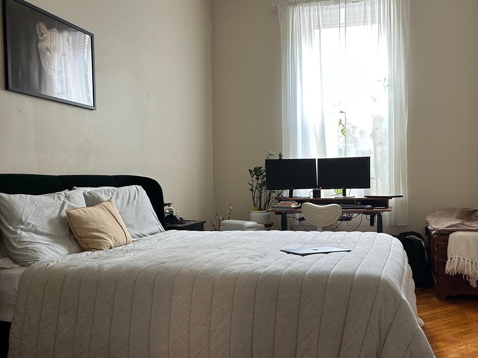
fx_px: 470
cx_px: 281
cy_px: 211
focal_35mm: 34
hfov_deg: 53.7
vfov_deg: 41.7
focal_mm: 5.7
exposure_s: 1/60
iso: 200
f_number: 1.5
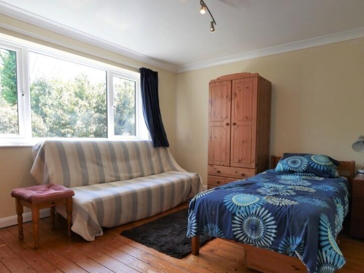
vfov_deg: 65.8
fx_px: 210
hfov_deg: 81.2
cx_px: 210
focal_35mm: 20
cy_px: 152
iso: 200
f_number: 4
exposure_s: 1/100
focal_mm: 7
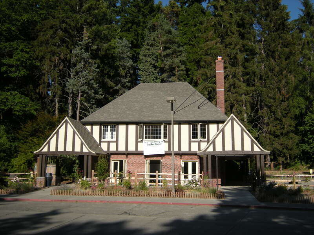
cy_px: 118
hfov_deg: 49.0
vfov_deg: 37.7
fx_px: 345
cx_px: 157
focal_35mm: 38
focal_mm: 6.3
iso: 64
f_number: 6.4
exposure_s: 1/262
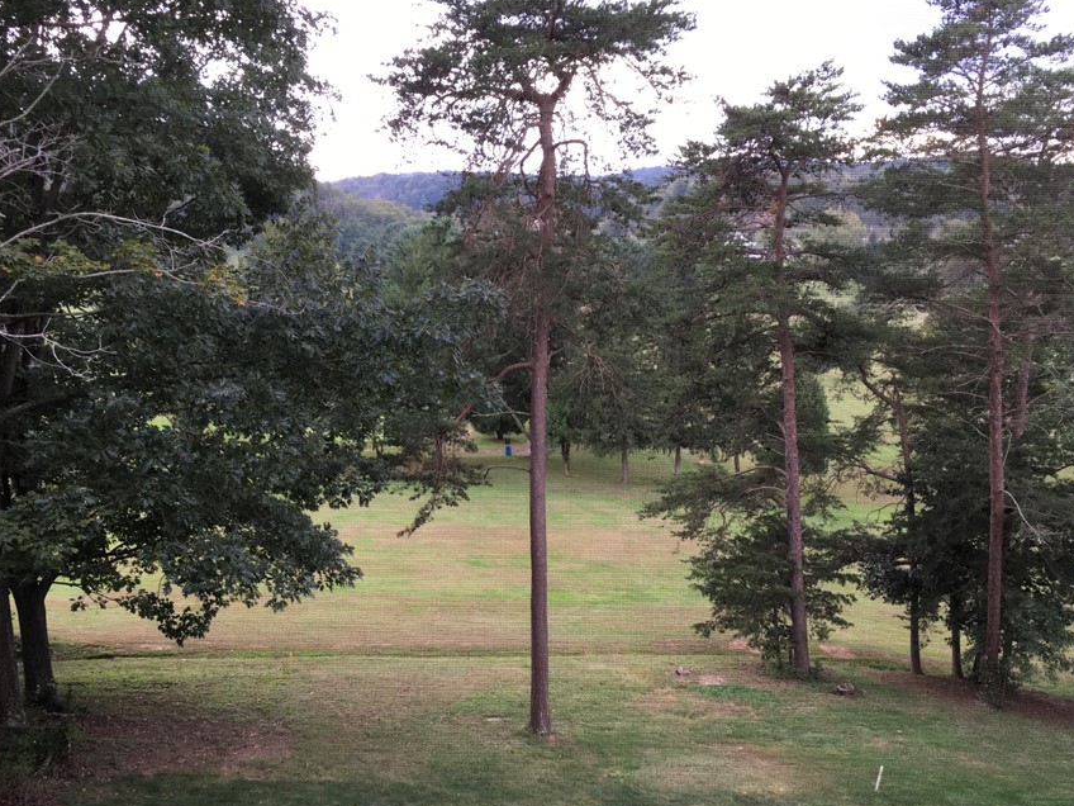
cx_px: 481
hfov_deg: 52.5
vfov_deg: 40.5
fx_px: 1086
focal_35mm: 35
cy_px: 479
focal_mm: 4.15
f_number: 2.2
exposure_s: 1/120
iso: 40
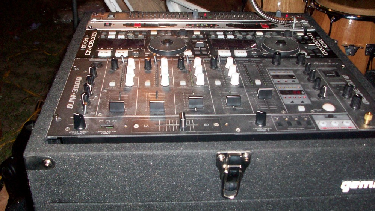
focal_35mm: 38
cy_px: 111
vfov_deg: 31.2
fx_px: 378
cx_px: 191
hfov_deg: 52.8
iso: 160
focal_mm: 5.7
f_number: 2.8
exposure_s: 1/60
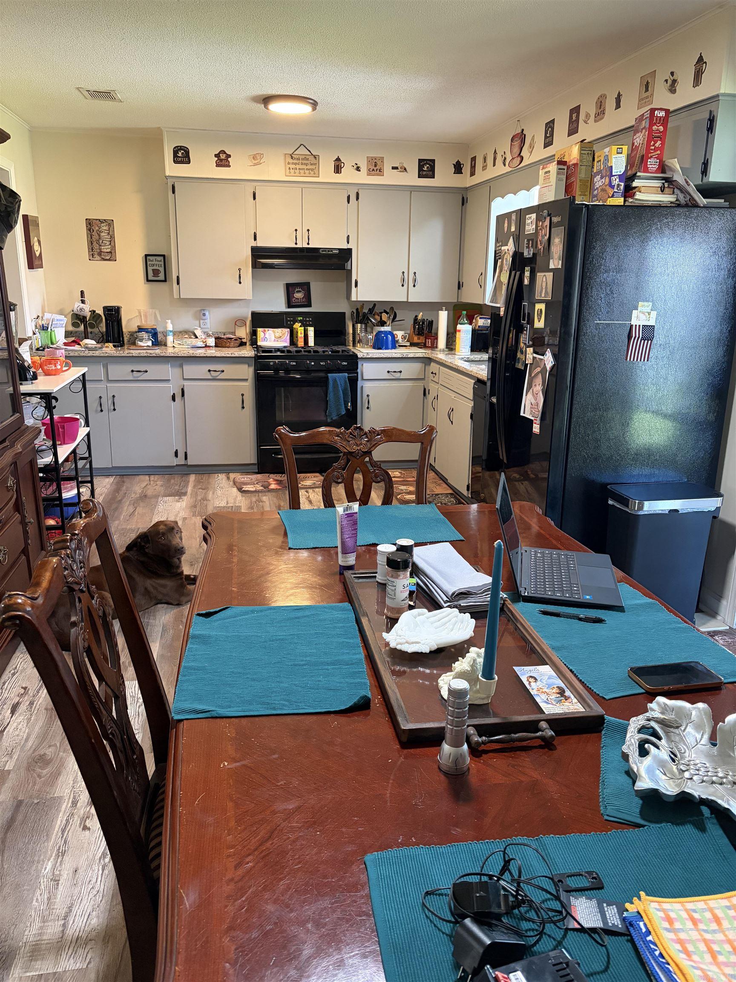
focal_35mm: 26
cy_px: 491
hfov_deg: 53.1
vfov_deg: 67.3
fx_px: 737
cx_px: 368
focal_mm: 5.96
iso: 400
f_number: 1.6
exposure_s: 1/60
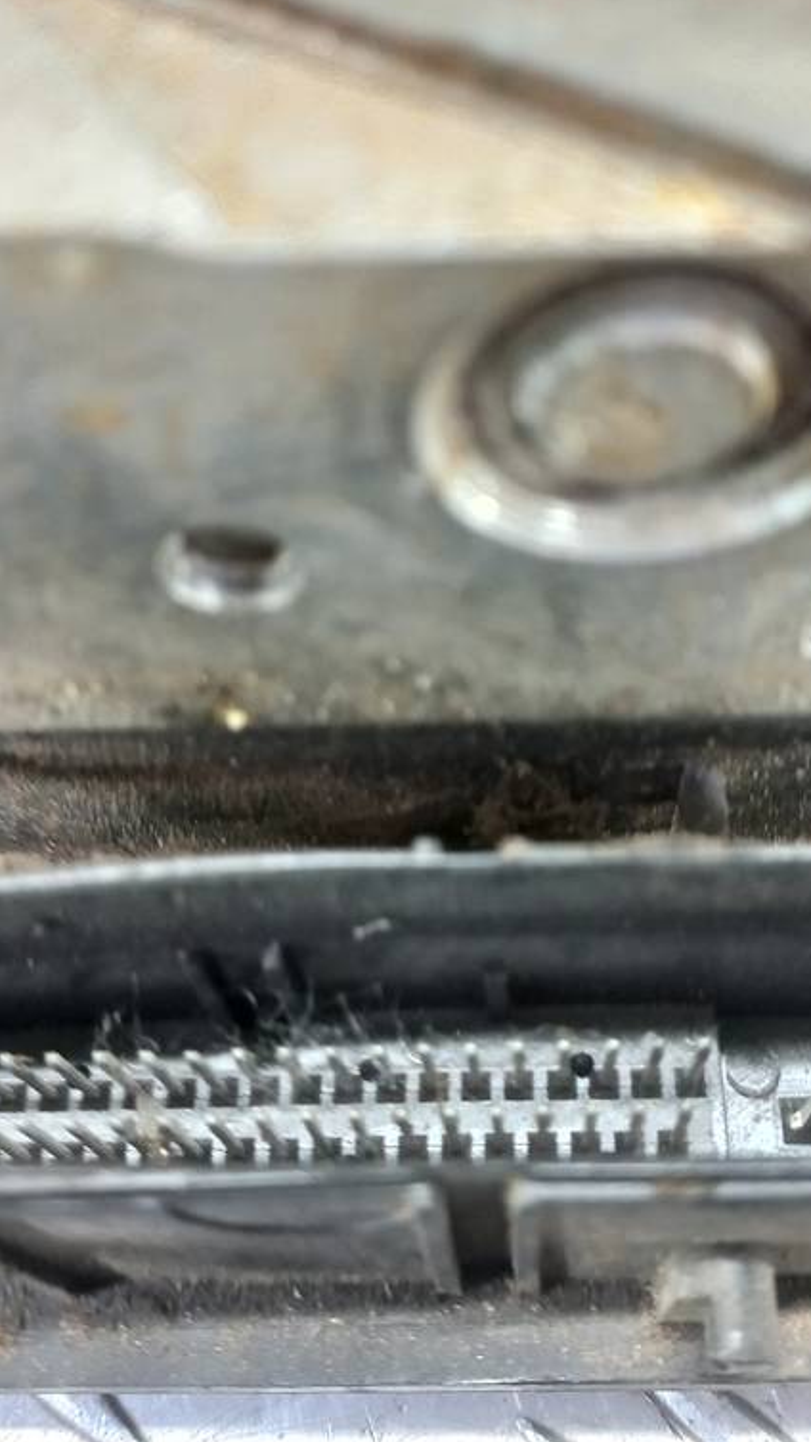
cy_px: 713
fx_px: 1415
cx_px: 472
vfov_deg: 54.0
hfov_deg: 31.9
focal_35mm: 37
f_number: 1.8
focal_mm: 4.6
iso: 400
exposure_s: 1/25
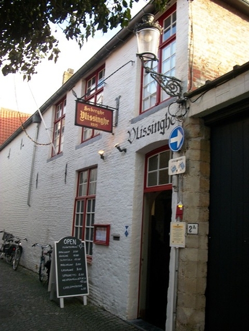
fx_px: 307
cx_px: 124
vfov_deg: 56.8
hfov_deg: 44.2
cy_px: 166
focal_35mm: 32
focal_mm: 5.7
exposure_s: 1/25
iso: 80
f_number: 8.8
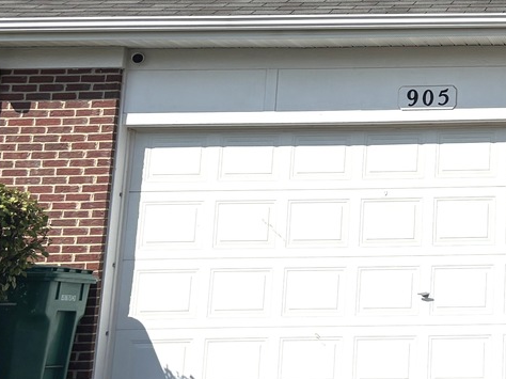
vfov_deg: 18.2
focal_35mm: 79
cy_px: -4
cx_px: 676
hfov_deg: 22.0
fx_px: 1154
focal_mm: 5.96
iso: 50
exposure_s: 1/8850
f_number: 1.6
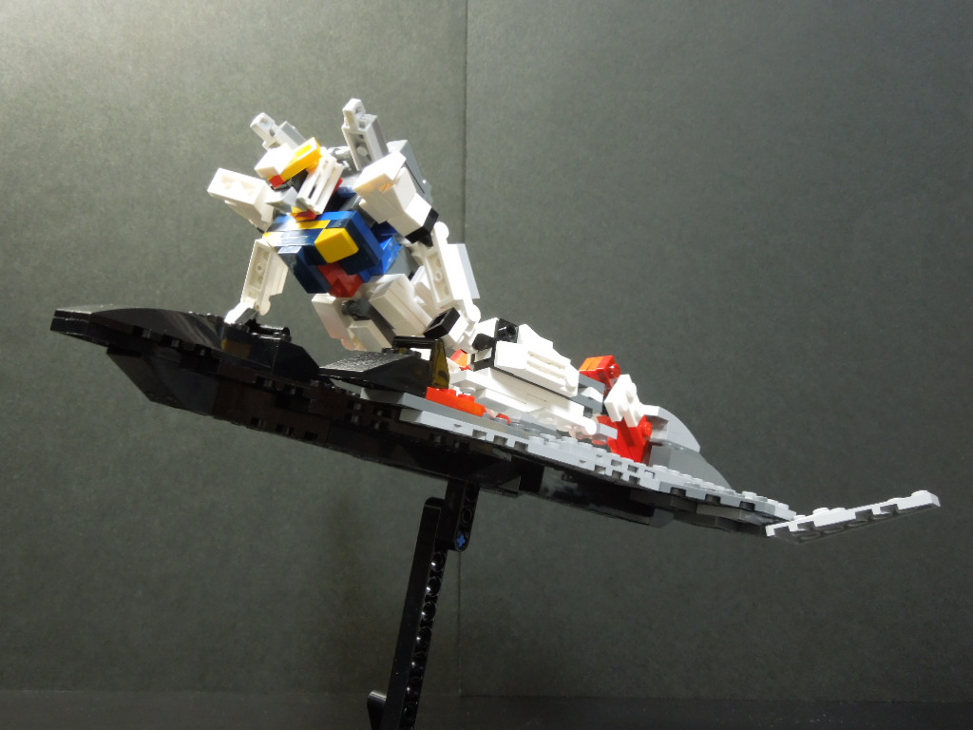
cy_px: 365
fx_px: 1096
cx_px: 486
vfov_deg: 36.8
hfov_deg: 47.9
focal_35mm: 39
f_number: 3.8
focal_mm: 7
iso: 400
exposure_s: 1/13
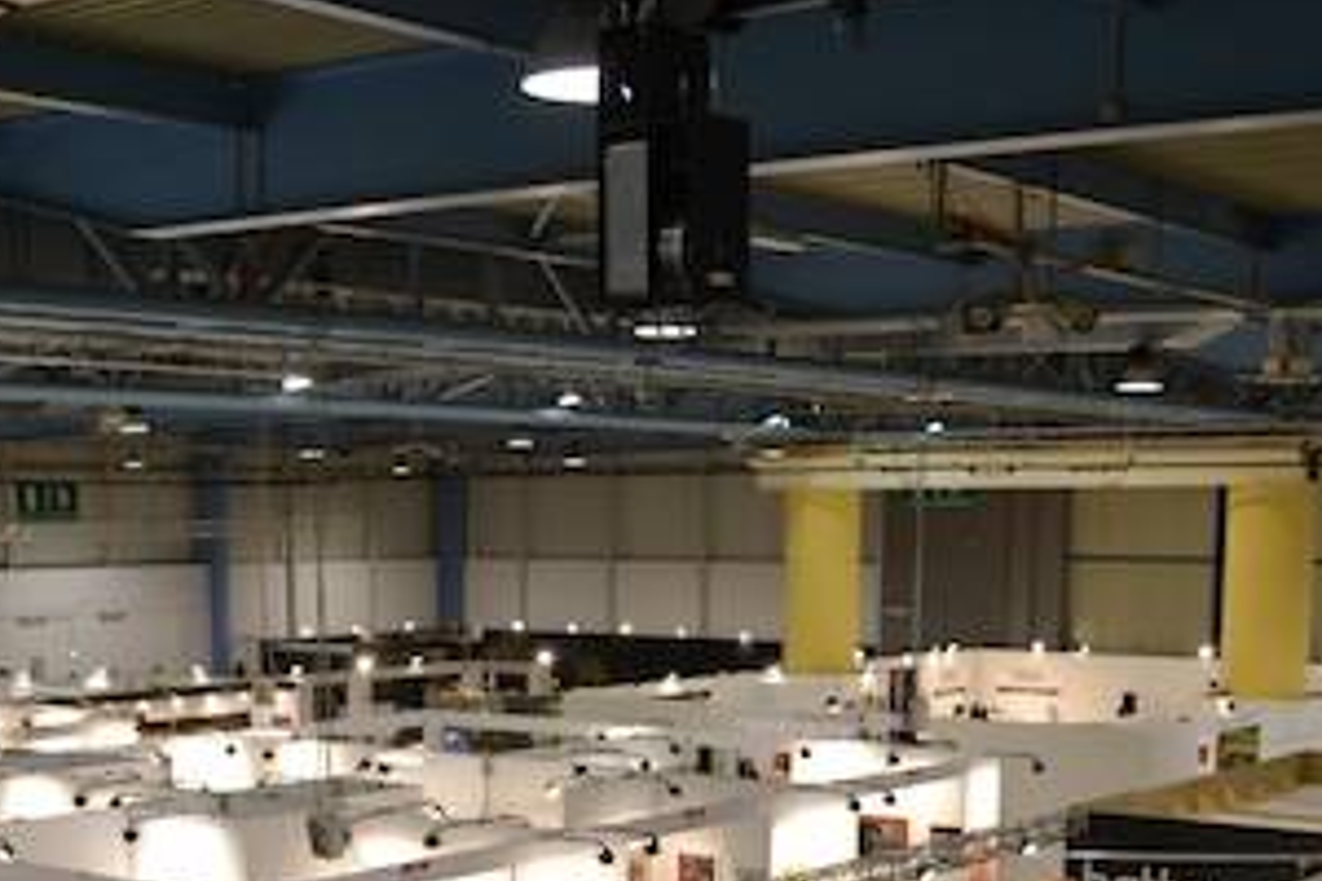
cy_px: 863
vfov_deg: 24.0
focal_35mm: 54
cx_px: 546
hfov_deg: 36.8
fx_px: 1983
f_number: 3.5
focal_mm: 18
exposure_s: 1/50
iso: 400
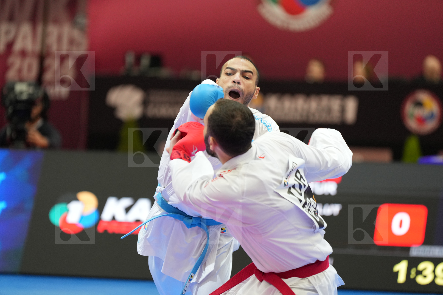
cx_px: 222
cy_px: 148
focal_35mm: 200
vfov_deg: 6.9
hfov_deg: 10.3
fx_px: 2461
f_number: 2.8
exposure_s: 1/1000
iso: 2000
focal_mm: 200
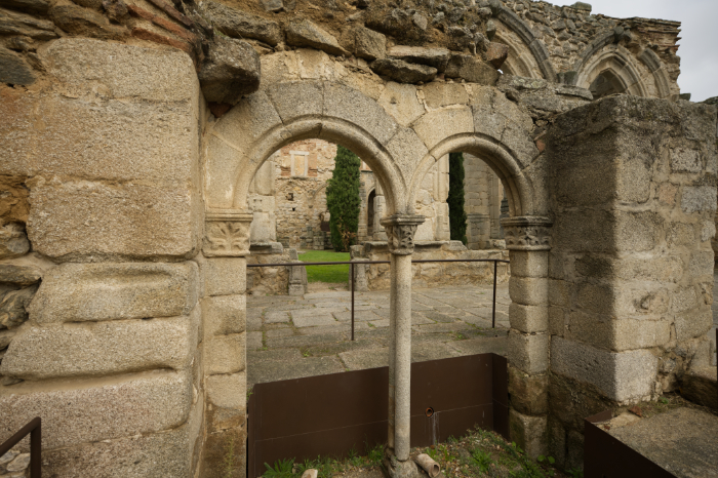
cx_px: 359
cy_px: 239
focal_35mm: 16
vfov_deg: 72.0
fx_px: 329
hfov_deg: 95.0
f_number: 5.6
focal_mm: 16.5
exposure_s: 1/400
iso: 100
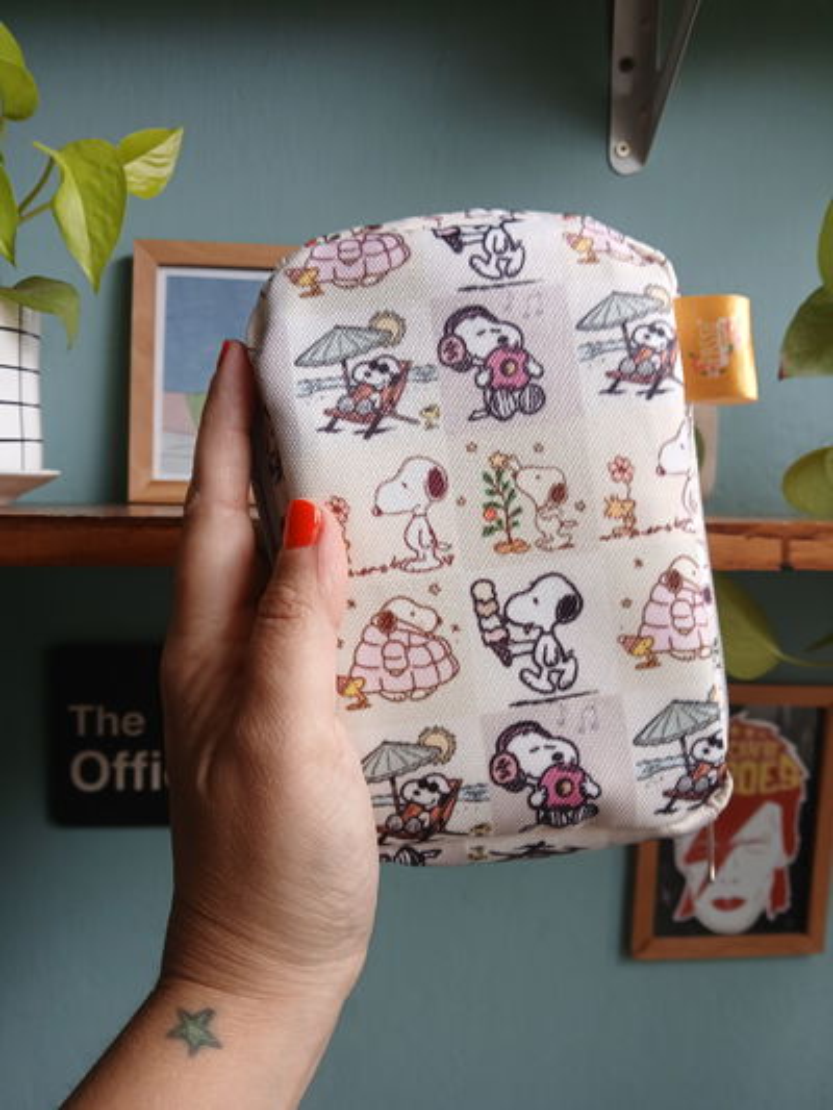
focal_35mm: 26
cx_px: 416
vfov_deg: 67.3
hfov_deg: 53.1
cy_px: 555
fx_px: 834
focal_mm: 3.98
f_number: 1.8
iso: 64
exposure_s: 1/50
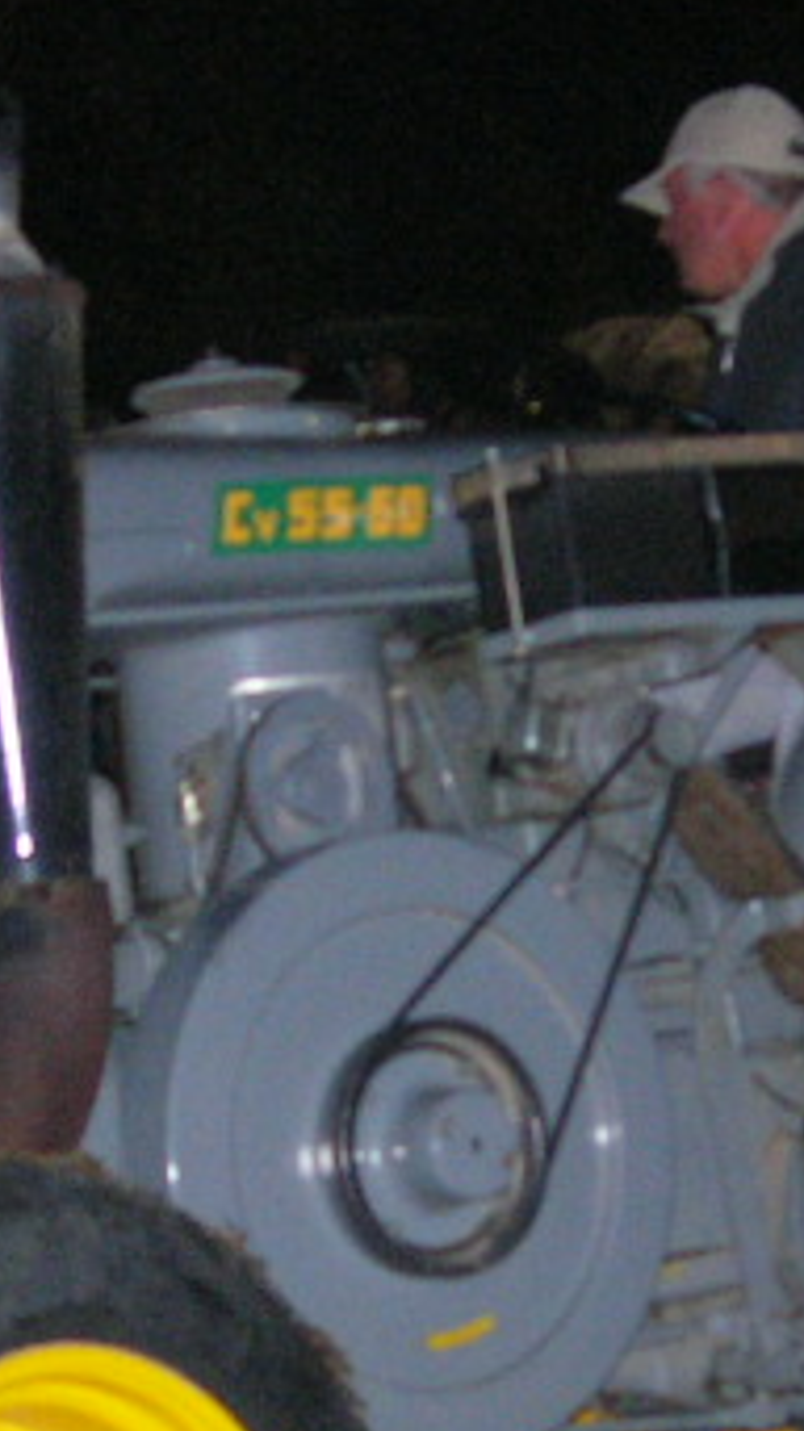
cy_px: 983
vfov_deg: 17.2
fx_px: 4707
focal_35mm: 124
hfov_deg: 9.7
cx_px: 649
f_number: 2.8
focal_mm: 7.8
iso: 200
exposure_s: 1/60.1
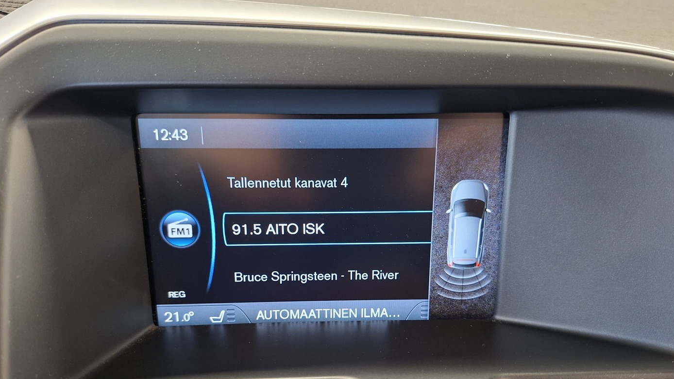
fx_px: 465
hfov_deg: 71.9
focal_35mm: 26
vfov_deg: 44.0
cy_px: 242
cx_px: 338
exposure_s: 1/25
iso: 400
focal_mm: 5.54
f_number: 1.8
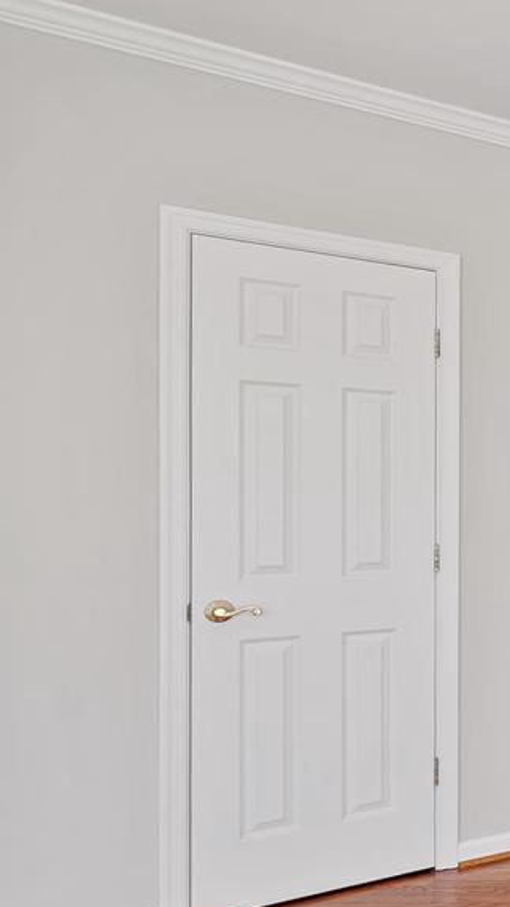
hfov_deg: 18.4
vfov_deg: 54.0
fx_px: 890
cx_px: 1053
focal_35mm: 37
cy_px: 469
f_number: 4
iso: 100
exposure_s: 1/25
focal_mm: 14
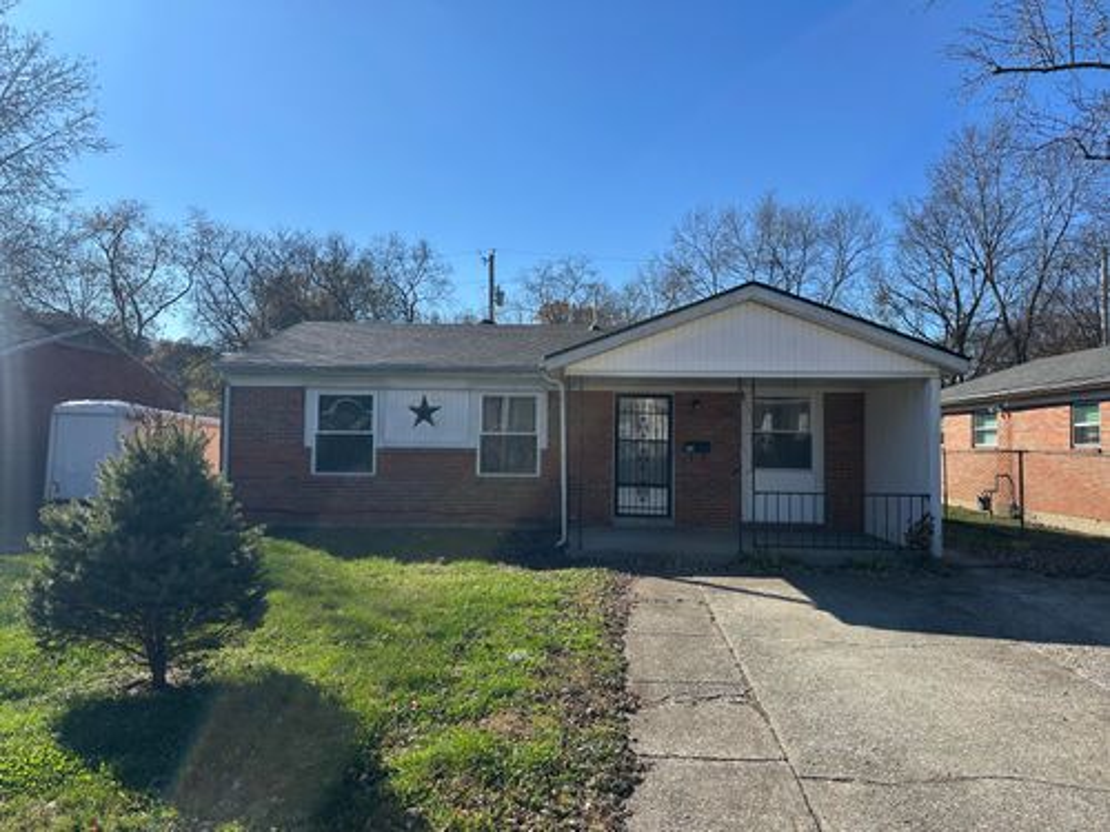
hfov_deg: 71.6
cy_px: 416
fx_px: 770
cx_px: 555
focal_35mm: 24
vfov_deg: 56.8
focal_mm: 6.86
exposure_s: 1/3717
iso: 80
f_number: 1.78
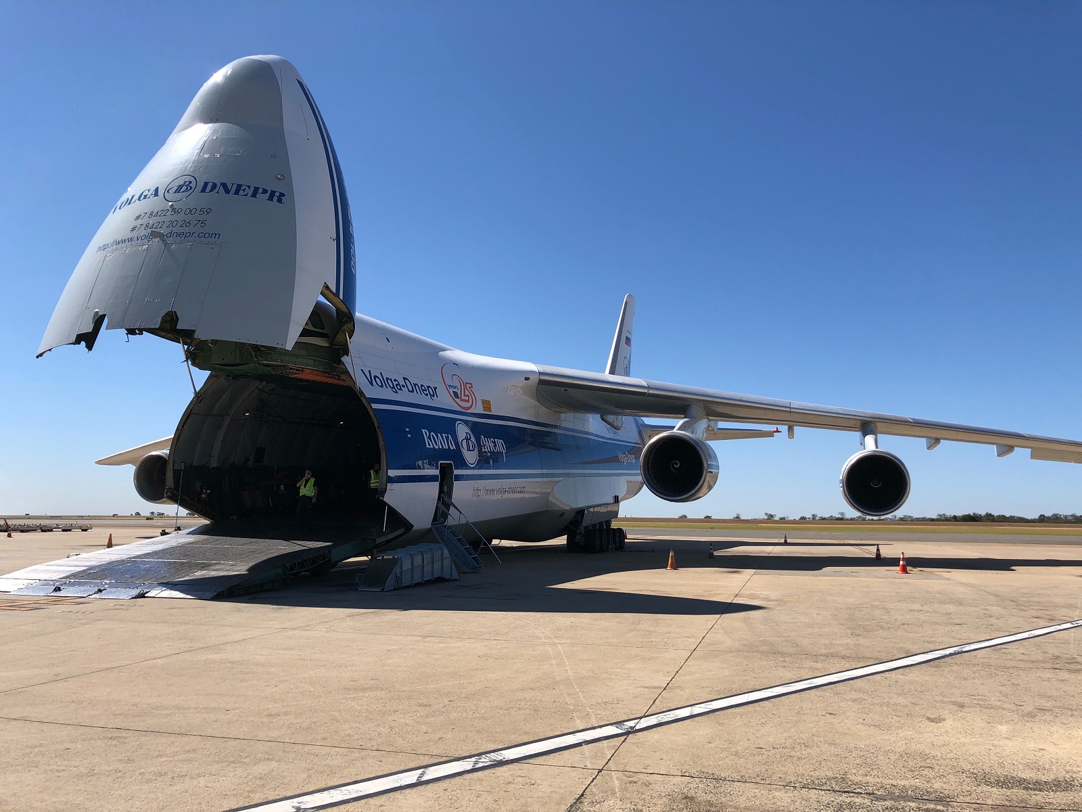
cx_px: 541
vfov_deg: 49.7
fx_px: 875
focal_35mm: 28
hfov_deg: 63.4
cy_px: 406
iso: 20
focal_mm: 4
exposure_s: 1/2288
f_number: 1.8
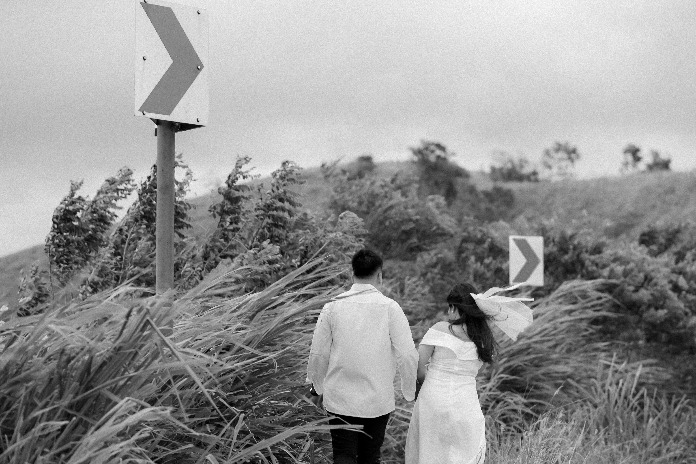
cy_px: 232
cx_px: 348
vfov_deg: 16.1
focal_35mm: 85
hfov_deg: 23.9
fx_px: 1644
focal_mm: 85
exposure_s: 1/100
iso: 500
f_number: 3.5
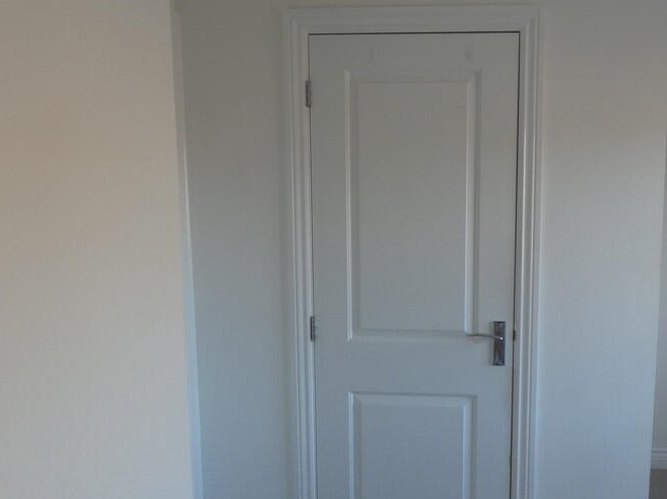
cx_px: 441
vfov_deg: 45.4
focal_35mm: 31
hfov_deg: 57.2
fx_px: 597
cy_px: 254
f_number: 2.8
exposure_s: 1/60
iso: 160
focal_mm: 3.6
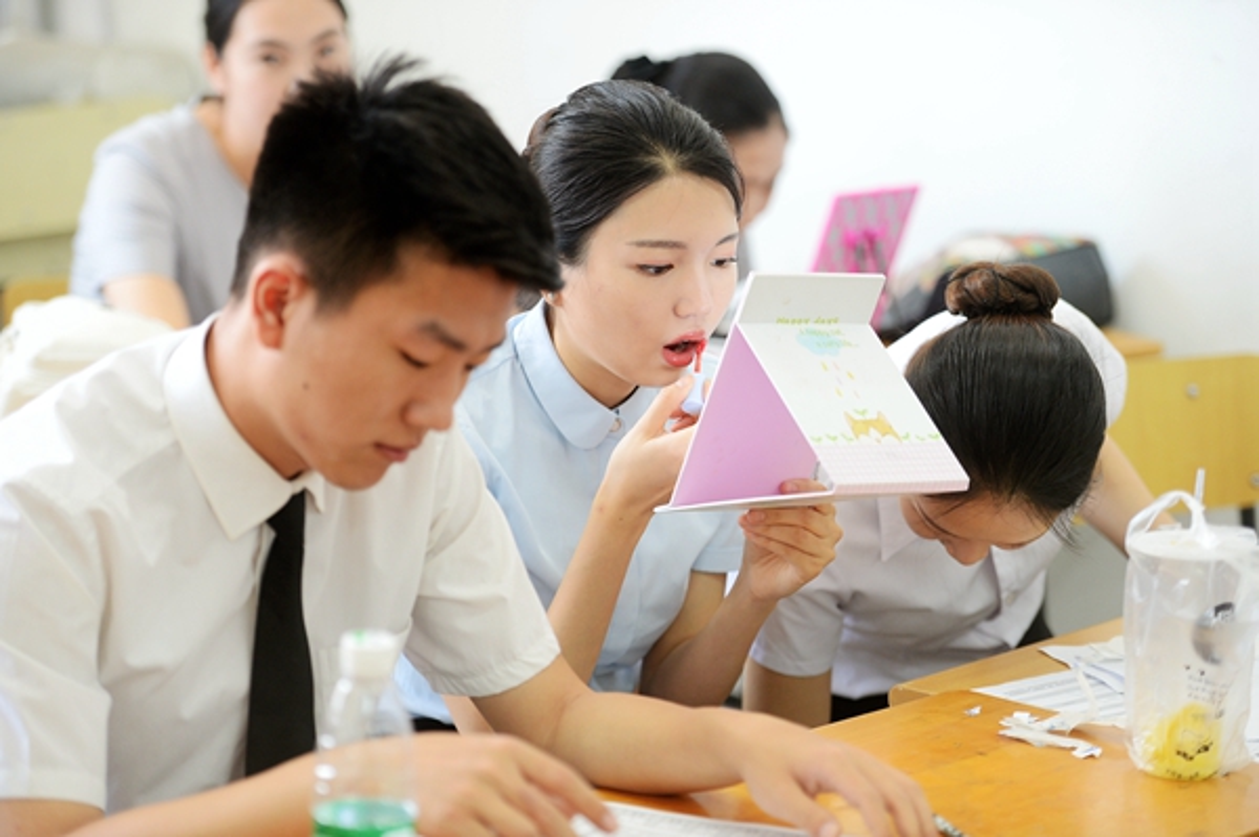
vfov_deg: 11.8
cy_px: 418
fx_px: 4053
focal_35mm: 116
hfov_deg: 17.7
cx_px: 630
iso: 1250
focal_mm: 116
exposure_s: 1/100
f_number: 2.8
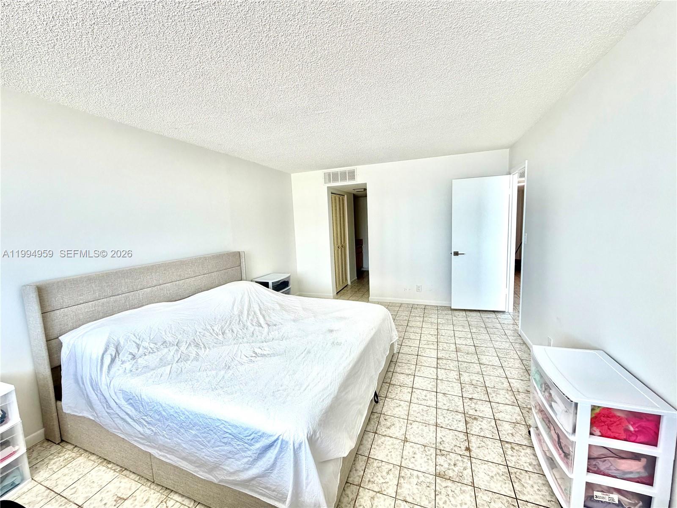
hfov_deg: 102.1
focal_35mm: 14
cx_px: 338
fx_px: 274
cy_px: 254
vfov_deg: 85.7
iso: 160
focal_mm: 2.22
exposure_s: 1/121
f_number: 2.2
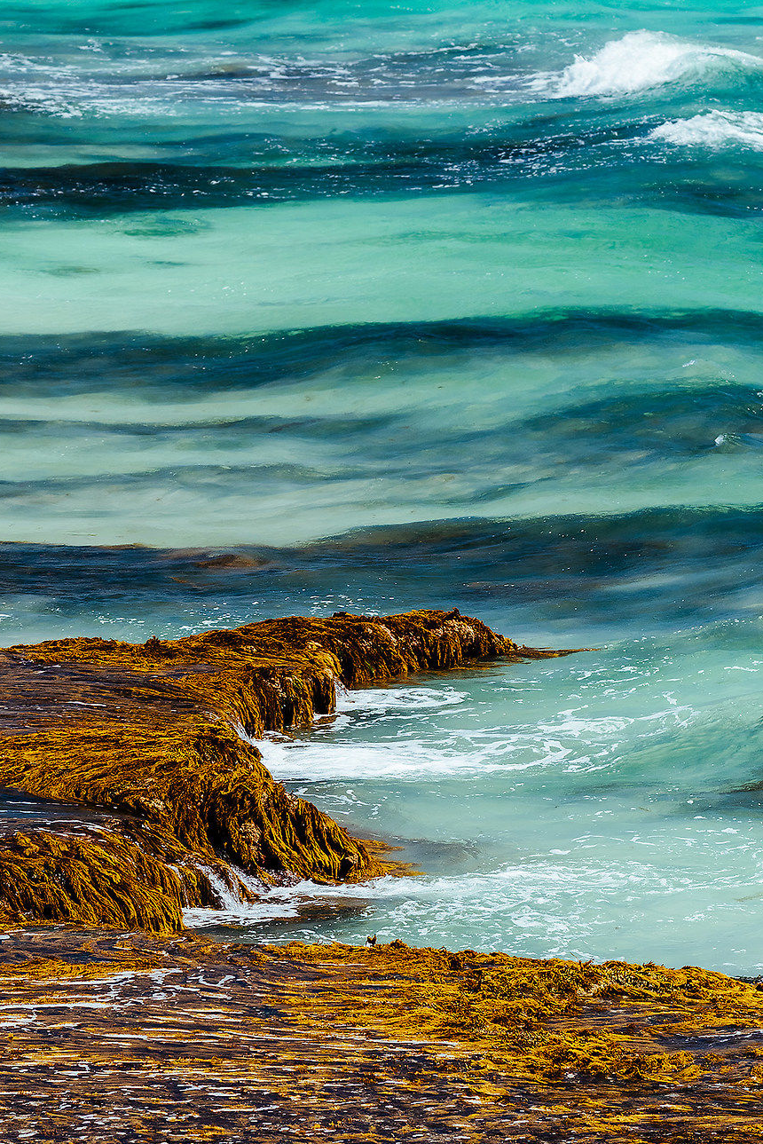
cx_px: 278
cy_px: 191
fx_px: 9468
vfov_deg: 6.9
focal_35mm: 298
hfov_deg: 4.6
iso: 100
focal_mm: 160
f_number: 6.3
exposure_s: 1/200
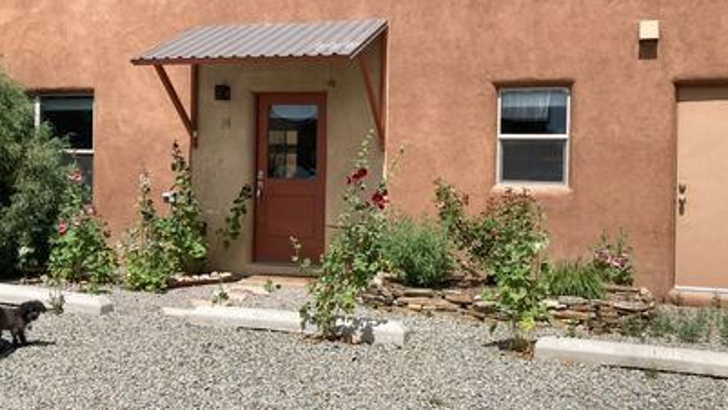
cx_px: 379
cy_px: 177
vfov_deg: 31.2
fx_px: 734
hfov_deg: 52.7
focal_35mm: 38
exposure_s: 1/2525
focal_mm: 3.99
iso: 25
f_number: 1.8
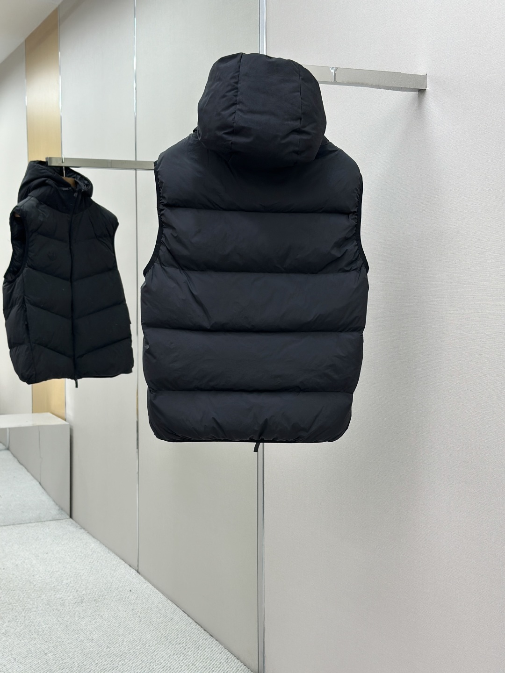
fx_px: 934
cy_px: 336
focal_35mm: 48
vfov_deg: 39.7
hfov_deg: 30.3
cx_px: 252
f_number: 1.78
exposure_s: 1/213
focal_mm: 6.86
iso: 80
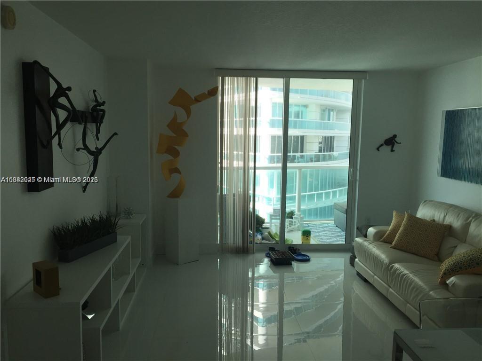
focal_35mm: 29
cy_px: 180
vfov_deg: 48.2
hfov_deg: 61.7
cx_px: 241
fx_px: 404
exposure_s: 1/201
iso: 32
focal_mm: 4.15
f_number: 2.2
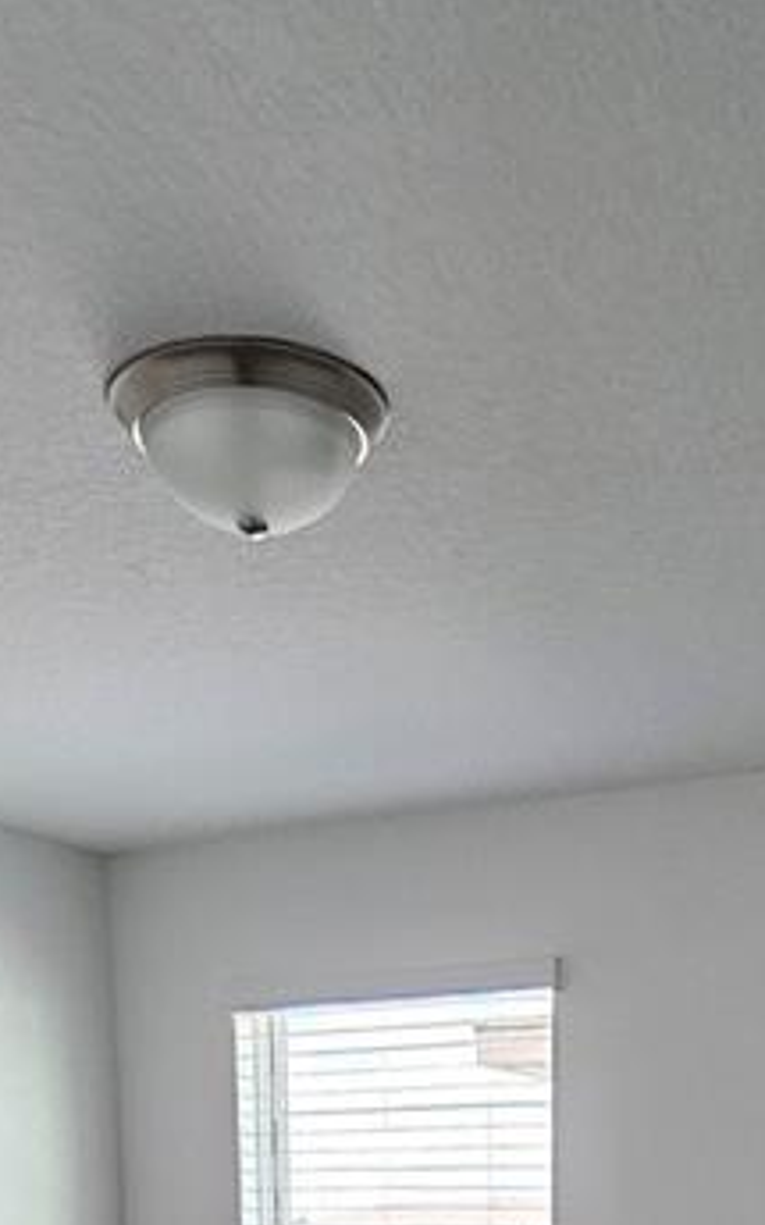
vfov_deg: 30.2
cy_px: 1699
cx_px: 552
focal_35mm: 48
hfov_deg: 26.6
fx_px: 1601
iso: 80
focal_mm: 2.2
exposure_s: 1/60
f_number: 2.2
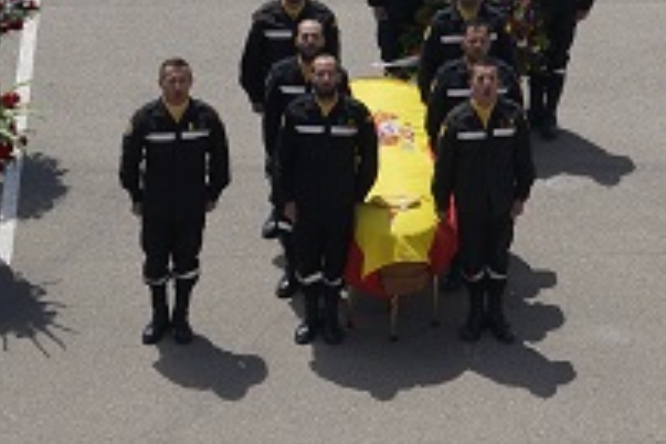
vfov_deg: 6.9
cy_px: -80
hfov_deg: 10.4
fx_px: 3648
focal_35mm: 197
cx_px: 441
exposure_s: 1/320
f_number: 8
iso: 100
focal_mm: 55
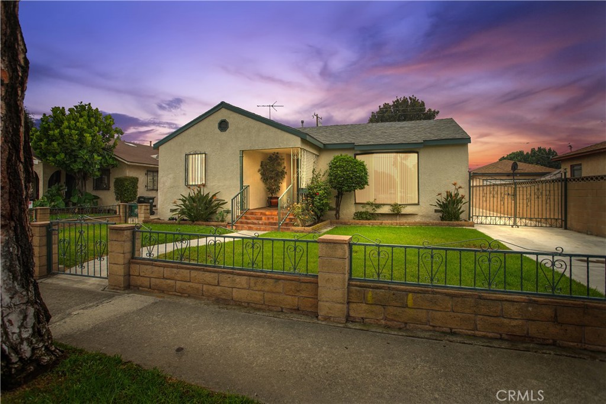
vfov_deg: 70.5
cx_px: 303
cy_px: 202
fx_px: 286
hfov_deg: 93.3
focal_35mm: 17
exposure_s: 1/100
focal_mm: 17
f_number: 5
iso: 100
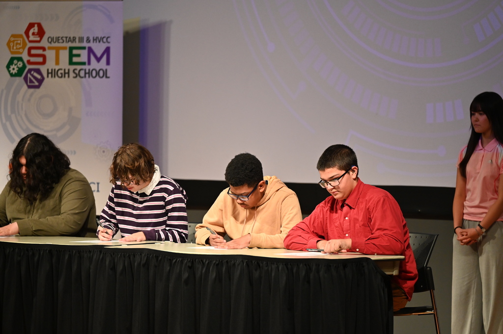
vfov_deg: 6.9
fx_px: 2792
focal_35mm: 200
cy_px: 167
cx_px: 252
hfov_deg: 10.3
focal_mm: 200
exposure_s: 1/250
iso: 2800
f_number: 2.8
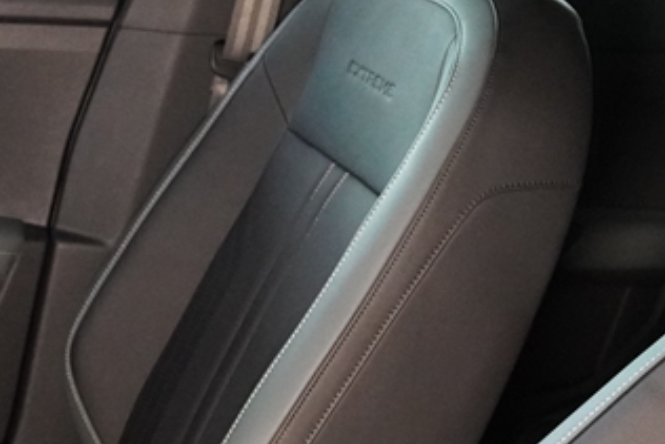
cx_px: 461
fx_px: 1527
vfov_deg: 16.4
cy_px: 348
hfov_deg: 24.4
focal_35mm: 83
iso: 4000
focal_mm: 17
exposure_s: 1/160
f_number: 2.8
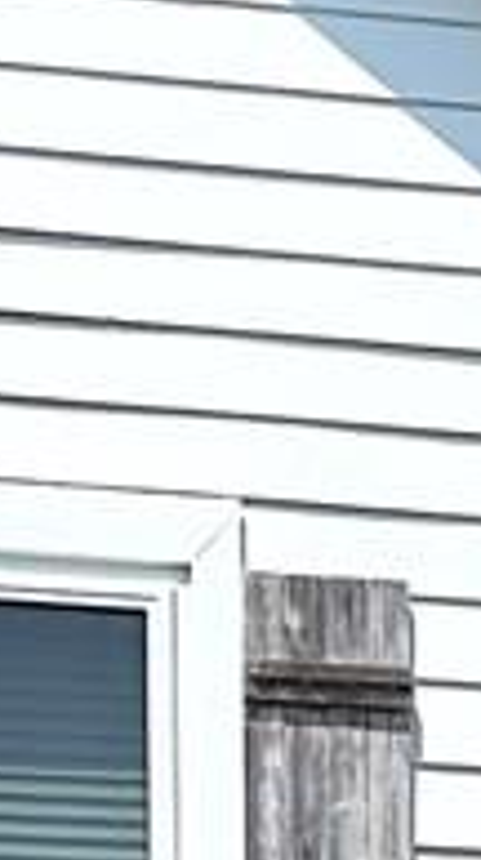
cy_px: 2371
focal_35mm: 278
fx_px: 6328
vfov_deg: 7.1
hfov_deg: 4.3
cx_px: 463
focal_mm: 6.76
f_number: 1.78
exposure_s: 1/5814
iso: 80
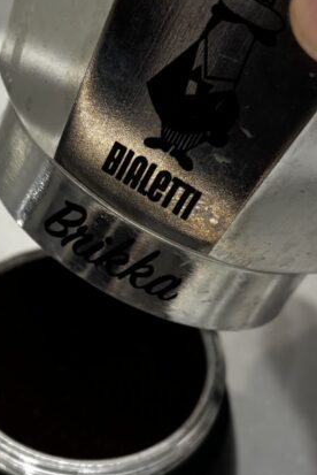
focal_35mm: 67
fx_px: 883
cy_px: 232
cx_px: 98
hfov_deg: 20.3
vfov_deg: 30.1
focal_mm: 5.96
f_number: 1.6
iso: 100
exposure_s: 1/60
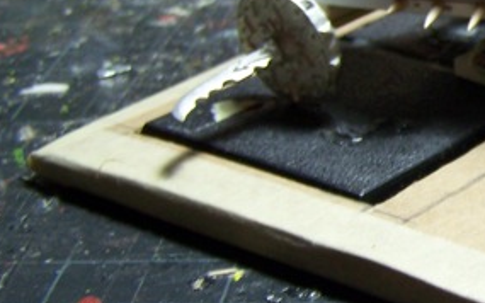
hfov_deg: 17.5
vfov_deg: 11.6
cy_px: 117
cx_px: 602
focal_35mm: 113
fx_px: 1493
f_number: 2.8
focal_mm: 6.3
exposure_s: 1/30
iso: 80
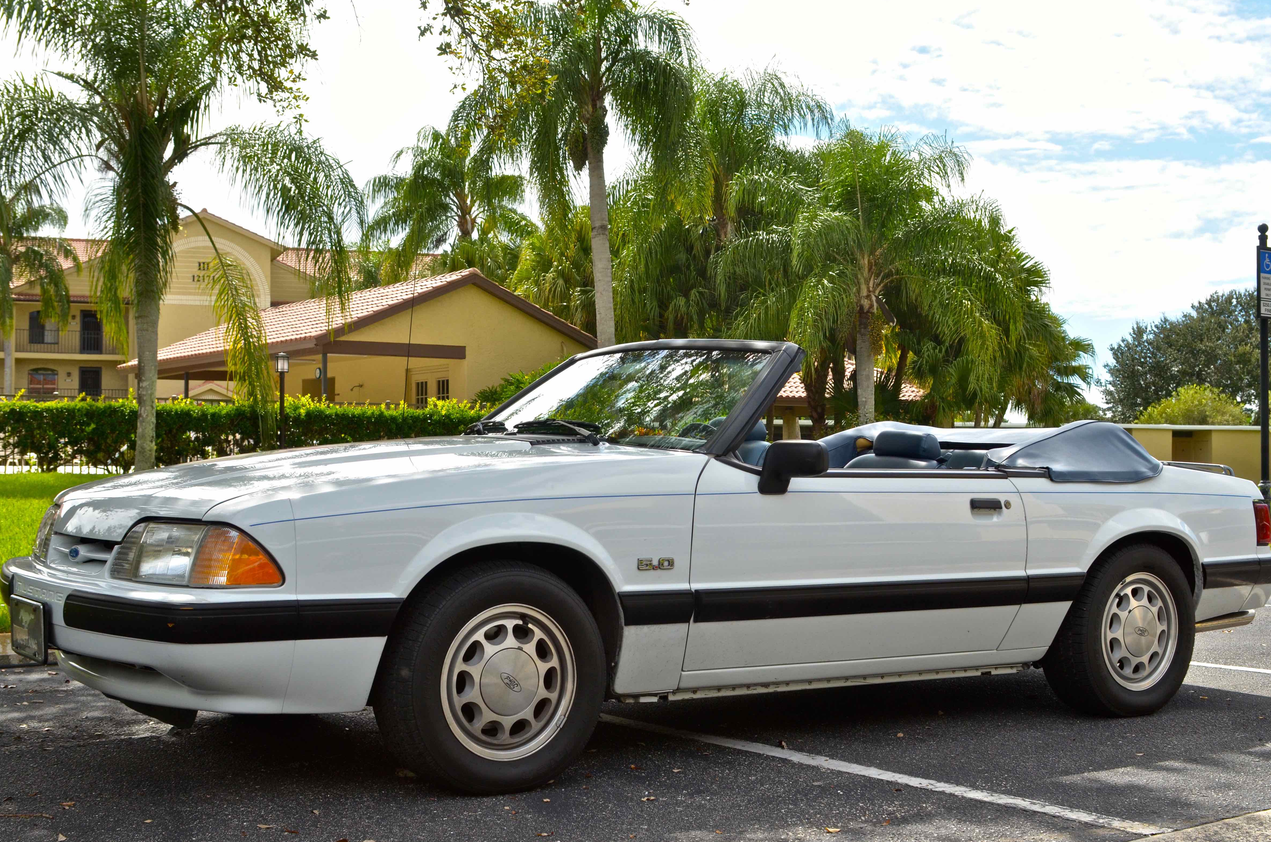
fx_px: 1710
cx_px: 645
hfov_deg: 40.8
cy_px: 423
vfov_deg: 27.7
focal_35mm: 49
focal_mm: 31
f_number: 8
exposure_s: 1/800
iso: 400
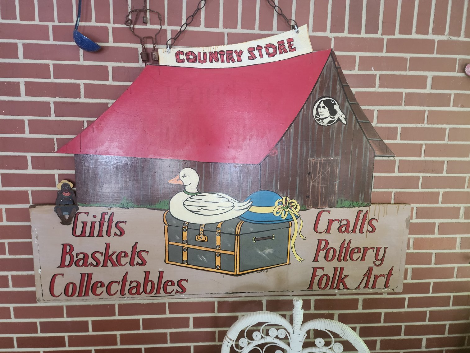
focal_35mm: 23
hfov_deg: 73.9
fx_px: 312
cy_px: 176
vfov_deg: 58.9
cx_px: 235
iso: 500
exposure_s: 1/40
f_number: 1.8
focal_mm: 6.4
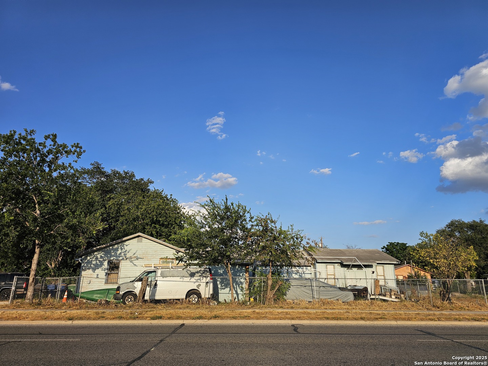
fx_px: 324
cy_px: 183
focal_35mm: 23
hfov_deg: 73.9
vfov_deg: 58.9
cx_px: 244
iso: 10
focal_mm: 6.3
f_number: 1.7
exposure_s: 1/816
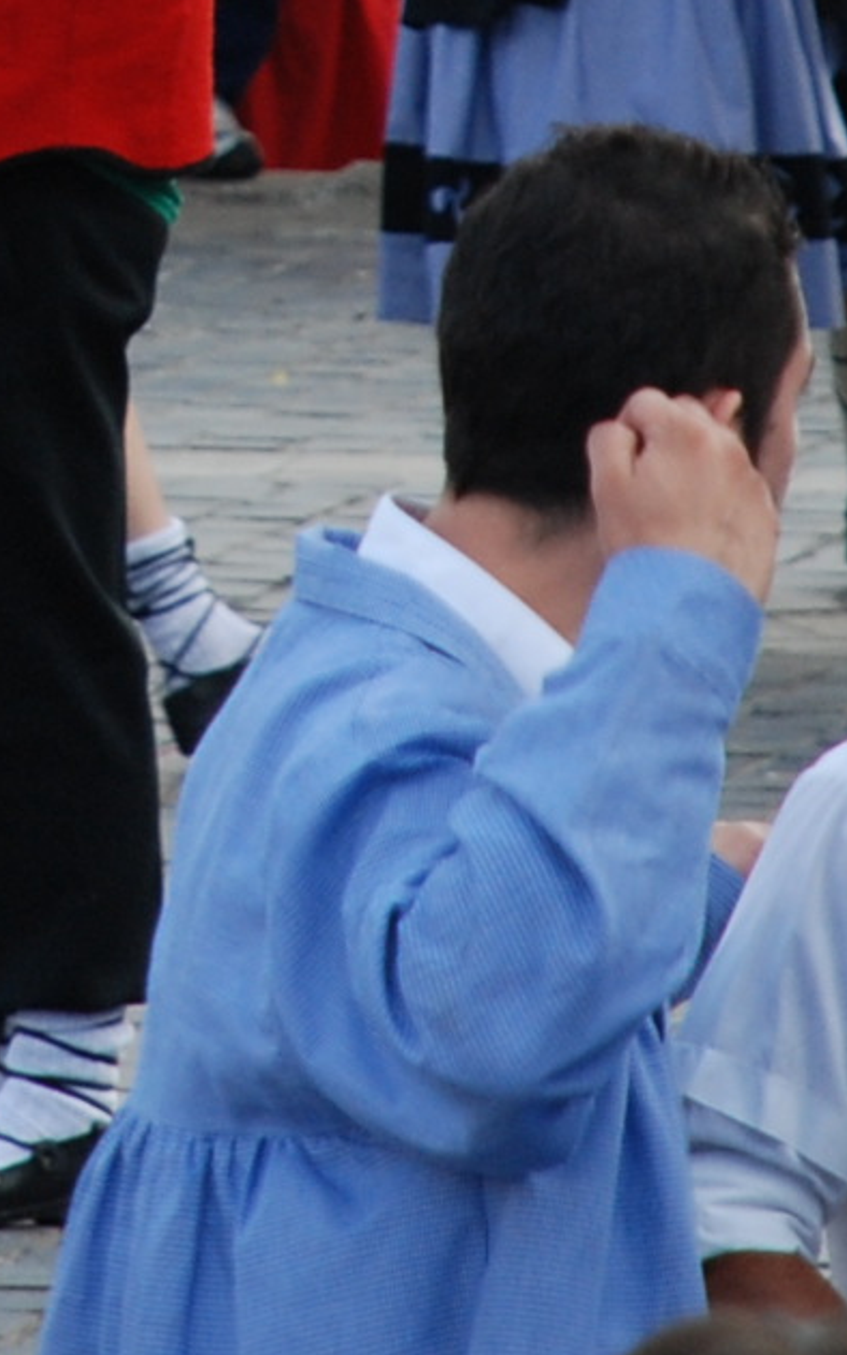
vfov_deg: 2.2
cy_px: -422
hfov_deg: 1.4
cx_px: -492
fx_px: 35084
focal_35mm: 950
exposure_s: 1/125
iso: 280
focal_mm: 135
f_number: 5.6
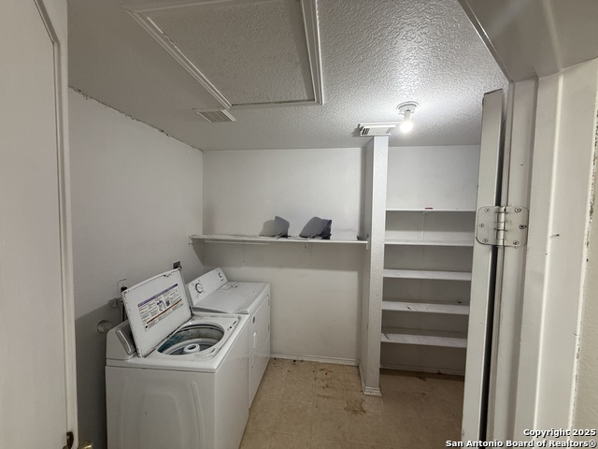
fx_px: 242
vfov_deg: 85.7
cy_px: 224
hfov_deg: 102.1
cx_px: 299
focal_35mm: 14
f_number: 2.2
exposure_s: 1/60
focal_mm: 2.22
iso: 200
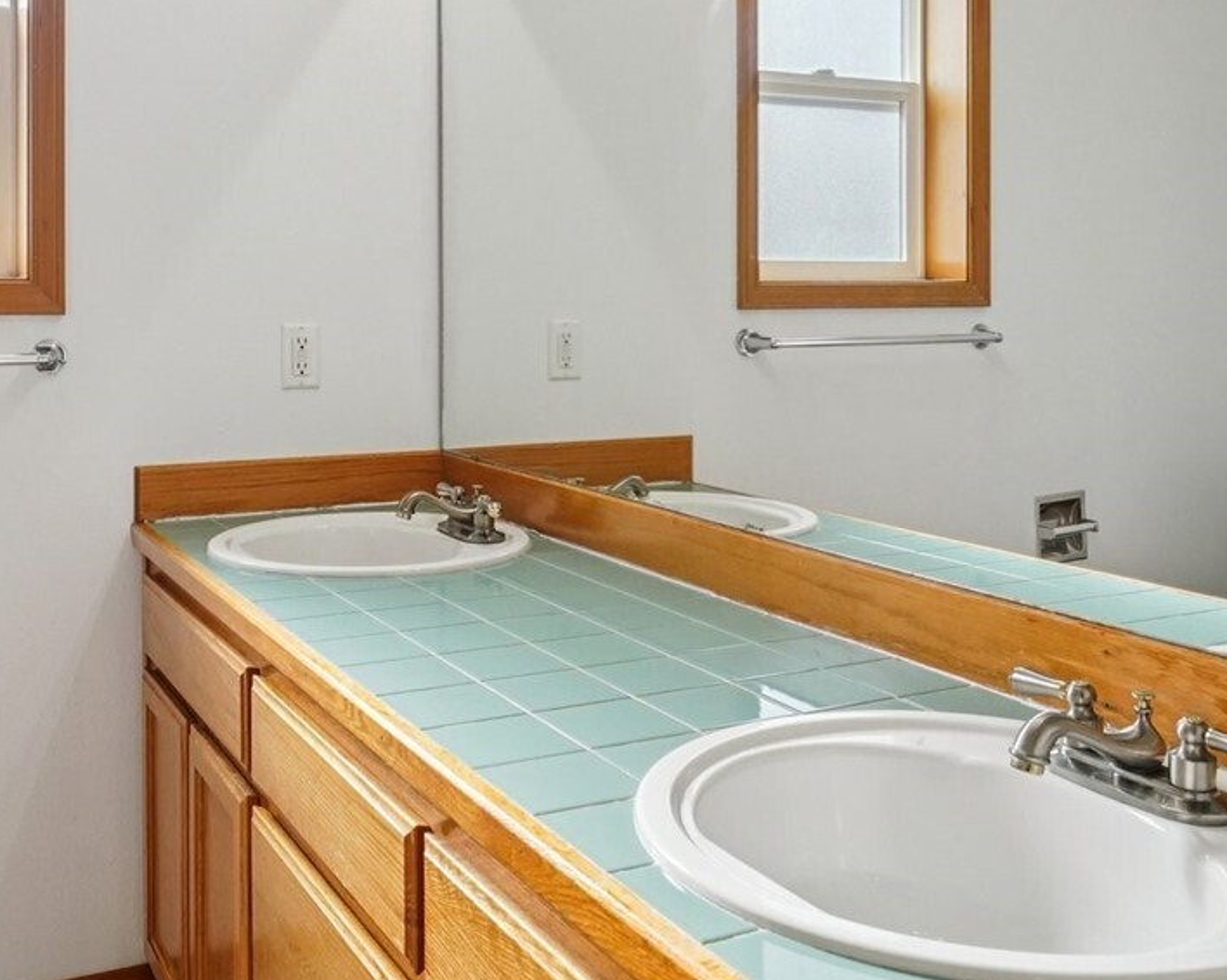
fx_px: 1307
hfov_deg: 50.0
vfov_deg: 40.5
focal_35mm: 36
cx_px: 493
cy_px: 307
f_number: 8
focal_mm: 16
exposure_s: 1/250
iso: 1600
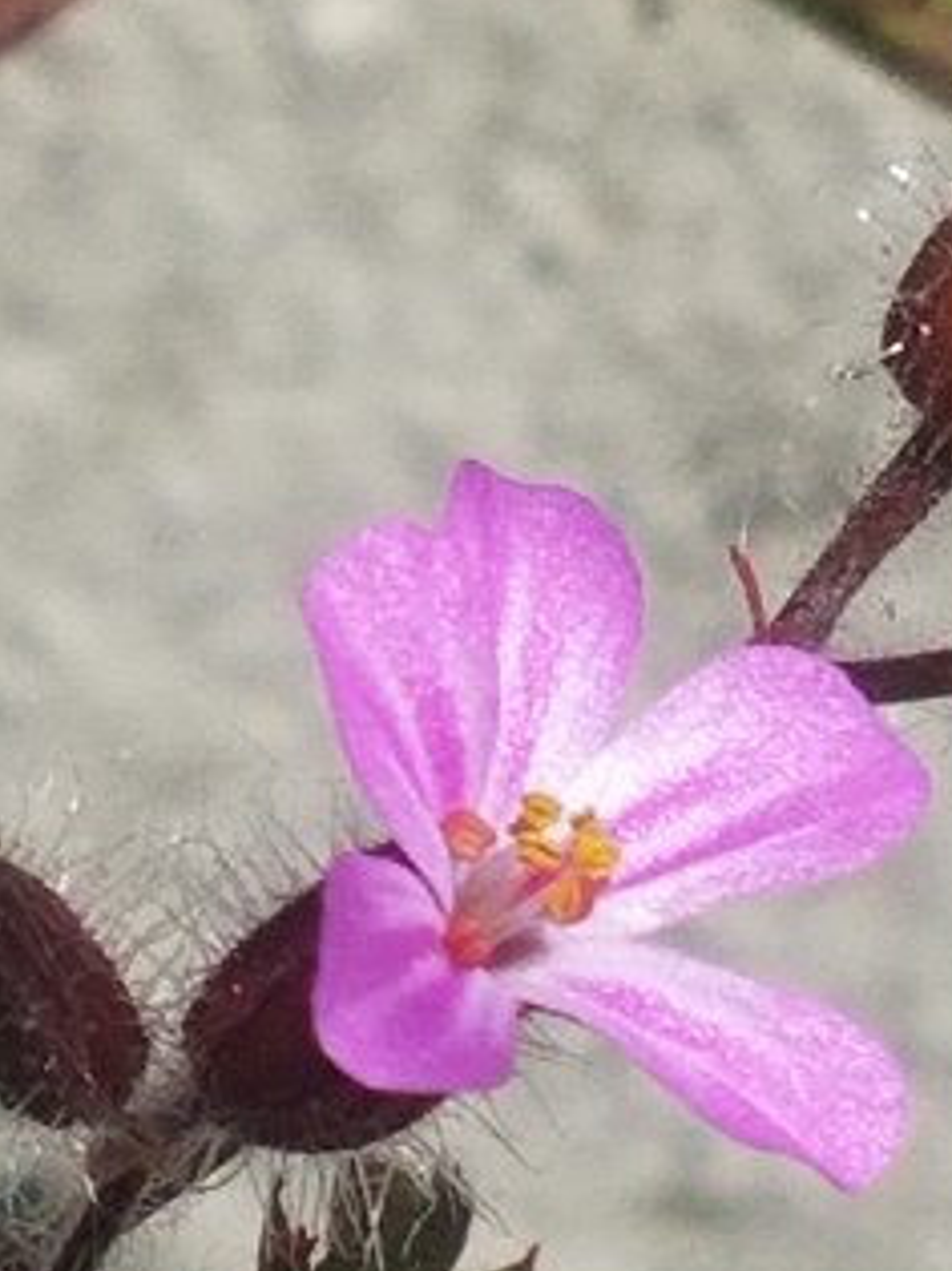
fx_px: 1211
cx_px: 585
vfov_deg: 55.2
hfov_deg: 42.6
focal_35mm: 33
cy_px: 718
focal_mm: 4.2
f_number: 1.7
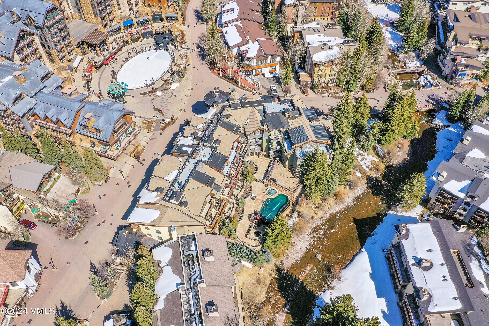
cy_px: 163
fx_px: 380
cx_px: 244
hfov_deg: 65.5
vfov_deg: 46.4
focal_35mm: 28
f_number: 6.3
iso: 100
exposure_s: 1/500
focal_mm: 10.26
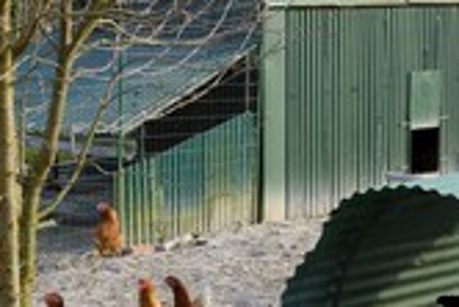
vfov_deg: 14.3
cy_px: 207
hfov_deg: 21.1
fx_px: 1225
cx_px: 307
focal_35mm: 96
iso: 200
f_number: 6.3
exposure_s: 1/250
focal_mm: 38
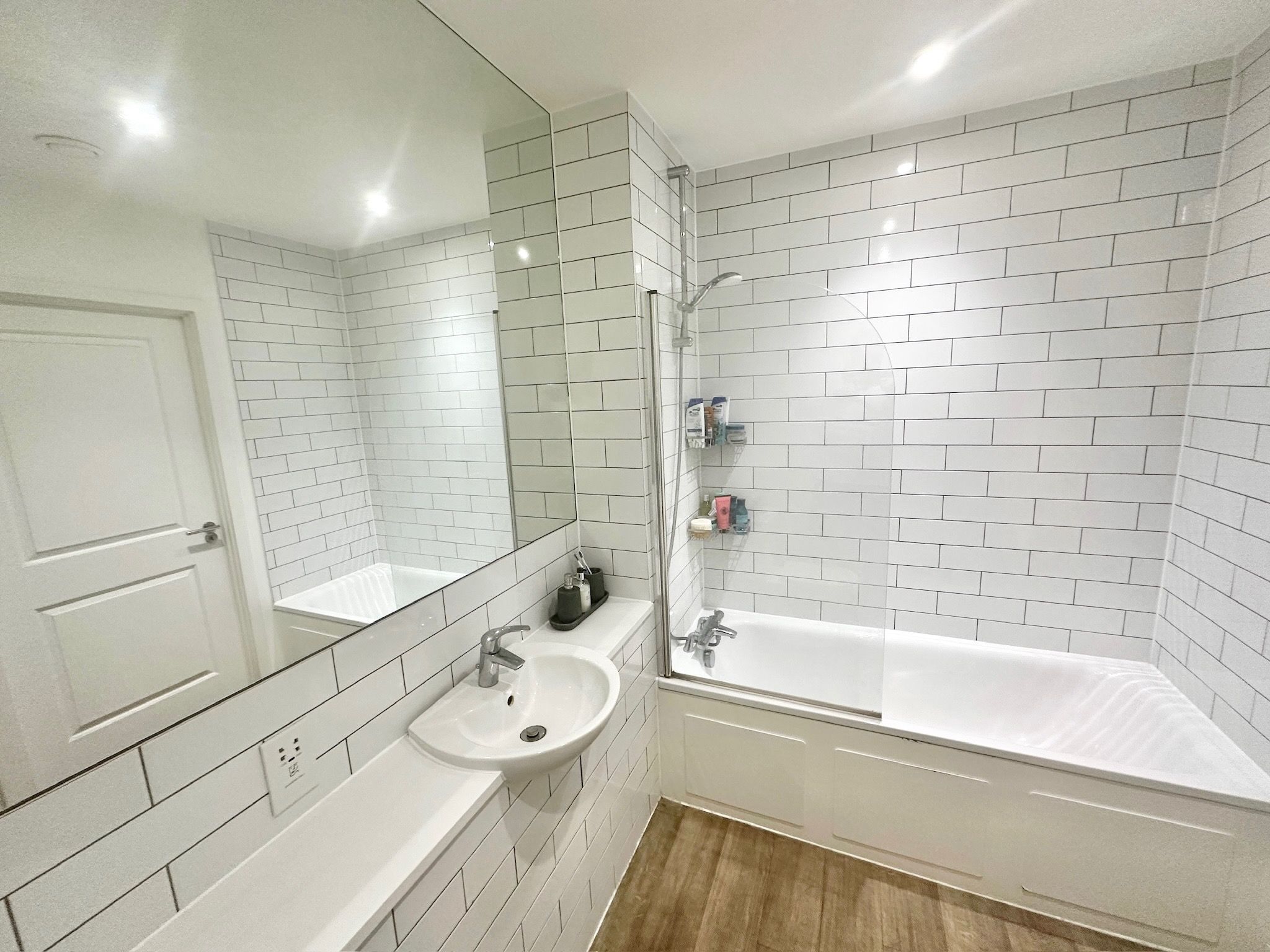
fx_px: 514
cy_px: 476
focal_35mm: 14
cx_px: 635
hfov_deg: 102.1
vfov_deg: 85.7
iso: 200
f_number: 2.2
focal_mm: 2.22
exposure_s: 1/50
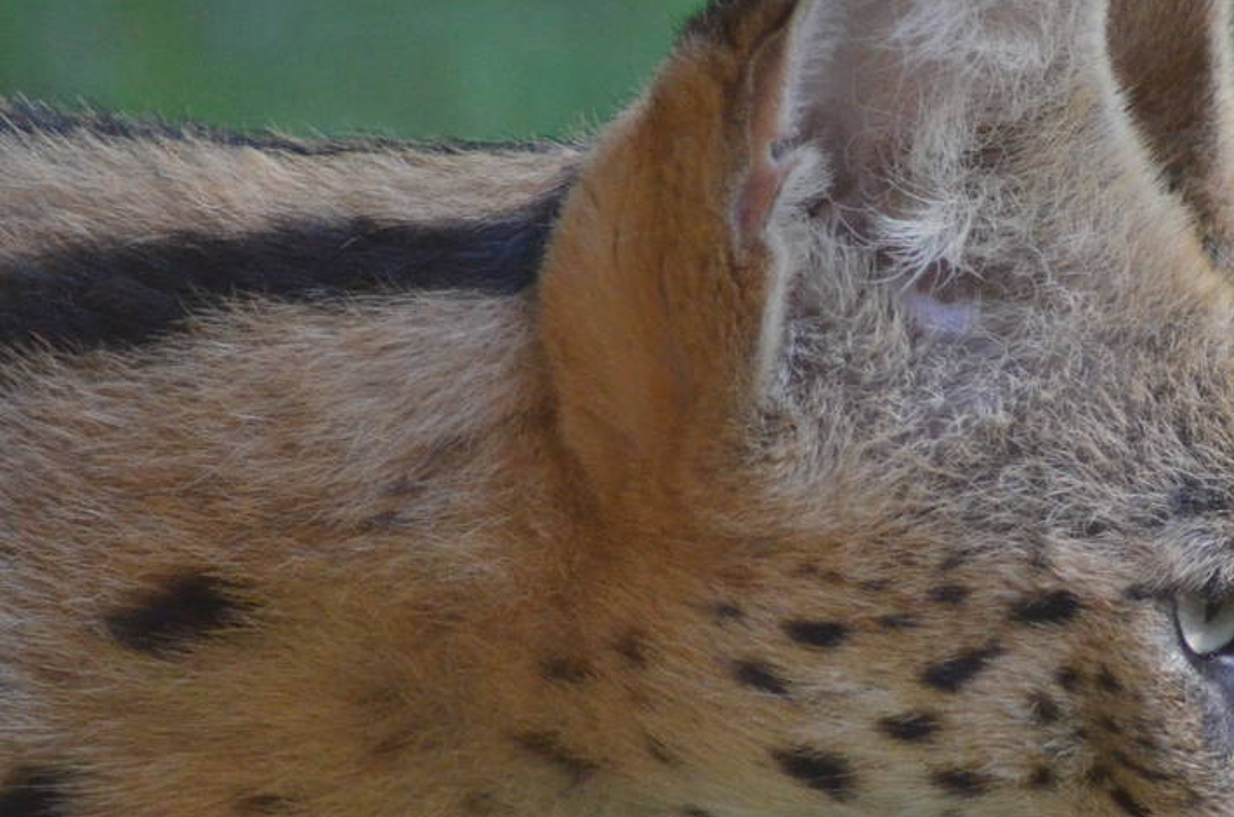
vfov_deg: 2.0
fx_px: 23091
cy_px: 680
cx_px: 916
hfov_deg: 3.1
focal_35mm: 675
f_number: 4.8
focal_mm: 200
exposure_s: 1/320
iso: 3200
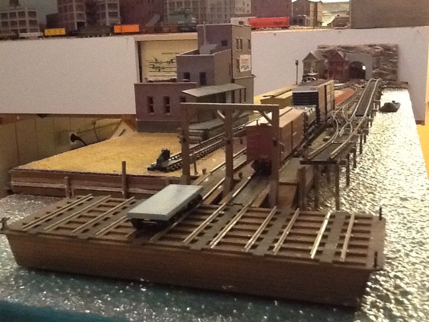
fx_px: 545
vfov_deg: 32.9
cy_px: 161
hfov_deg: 42.9
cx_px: 214
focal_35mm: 44
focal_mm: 2.03
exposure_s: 1/15
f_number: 2.4
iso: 400
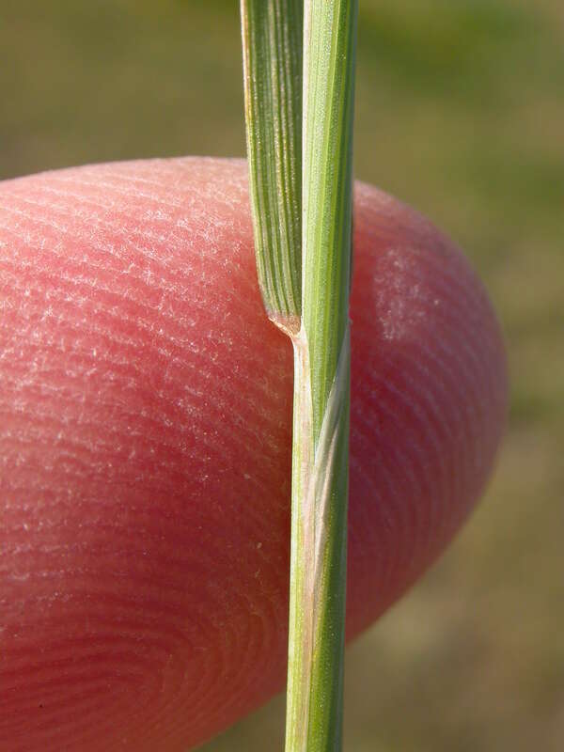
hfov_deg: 18.9
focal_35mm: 78
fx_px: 1694
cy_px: 376
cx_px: 282
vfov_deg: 25.0
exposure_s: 1/210
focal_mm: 16.2
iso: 100
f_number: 7.9
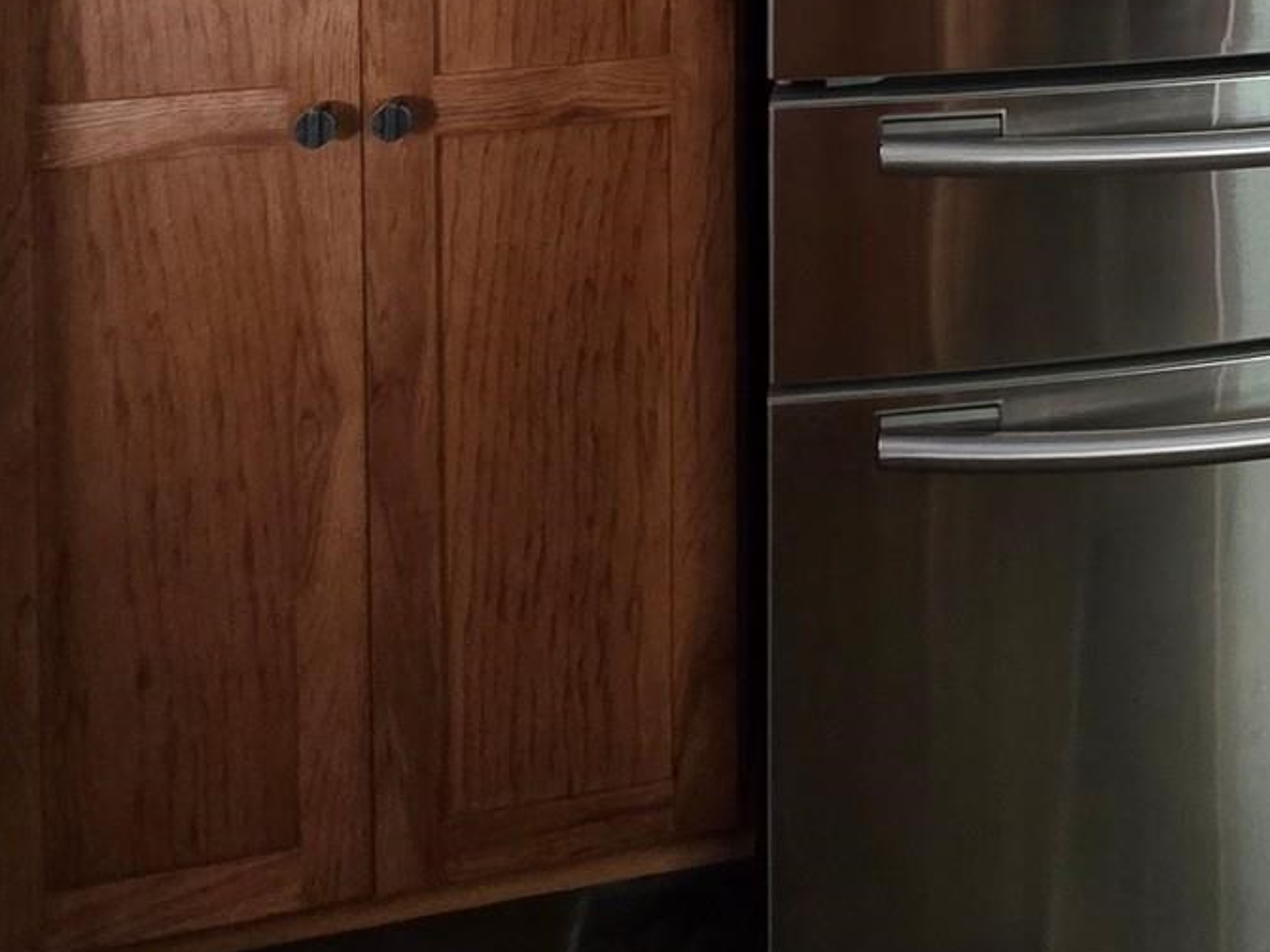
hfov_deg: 35.6
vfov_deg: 24.8
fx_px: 1614
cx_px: 1448
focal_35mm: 44
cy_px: -500
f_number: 1.9
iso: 400
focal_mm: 2.2
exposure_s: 1/60
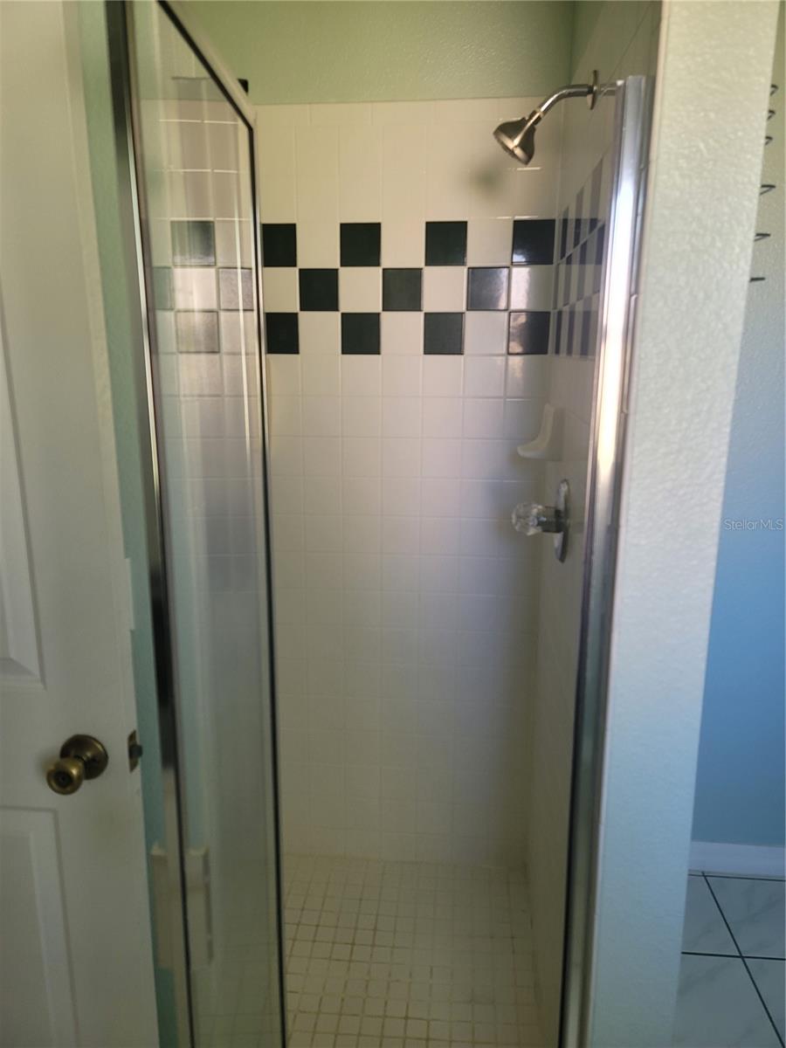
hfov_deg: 54.9
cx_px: 393
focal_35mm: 25
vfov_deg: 69.4
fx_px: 757
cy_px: 524
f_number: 1.8
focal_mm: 7
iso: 160
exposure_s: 1/100
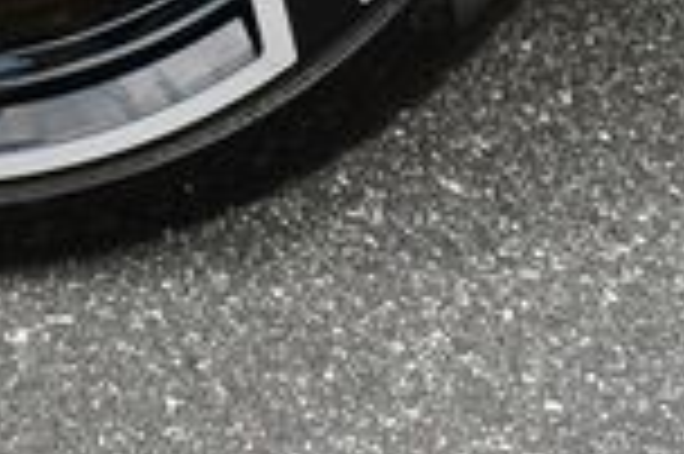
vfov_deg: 8.5
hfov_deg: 13.1
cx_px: -162
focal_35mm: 152
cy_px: -490
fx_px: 2885
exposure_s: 1/250
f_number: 5.6
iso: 220
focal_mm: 18
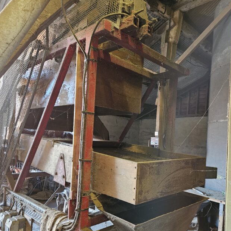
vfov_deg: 56.9
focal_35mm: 28
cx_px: 113
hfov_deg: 57.3
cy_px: 137
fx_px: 211
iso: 640
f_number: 1.8
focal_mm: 5.4
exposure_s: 1/33.3
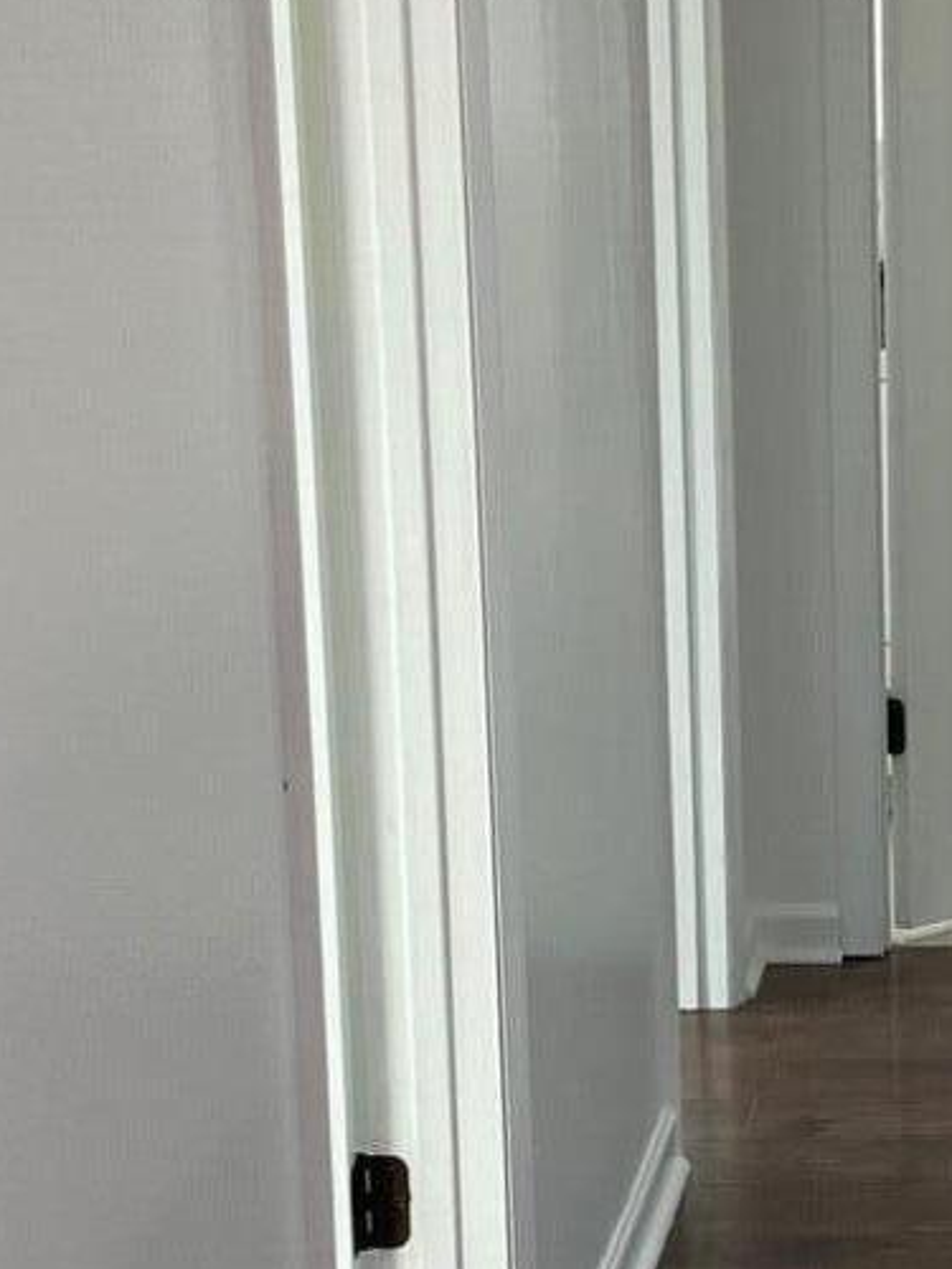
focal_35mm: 104
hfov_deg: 14.1
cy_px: 855
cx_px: 815
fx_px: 3814
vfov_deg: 18.8
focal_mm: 4.25
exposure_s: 1/120
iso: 64
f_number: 1.8
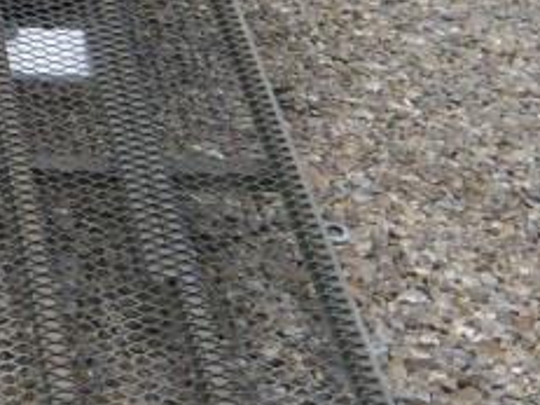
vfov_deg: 11.4
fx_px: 1933
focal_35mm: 124
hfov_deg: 15.0
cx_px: -210
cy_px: -206
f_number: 3.5
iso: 400
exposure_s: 1/60
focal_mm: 14
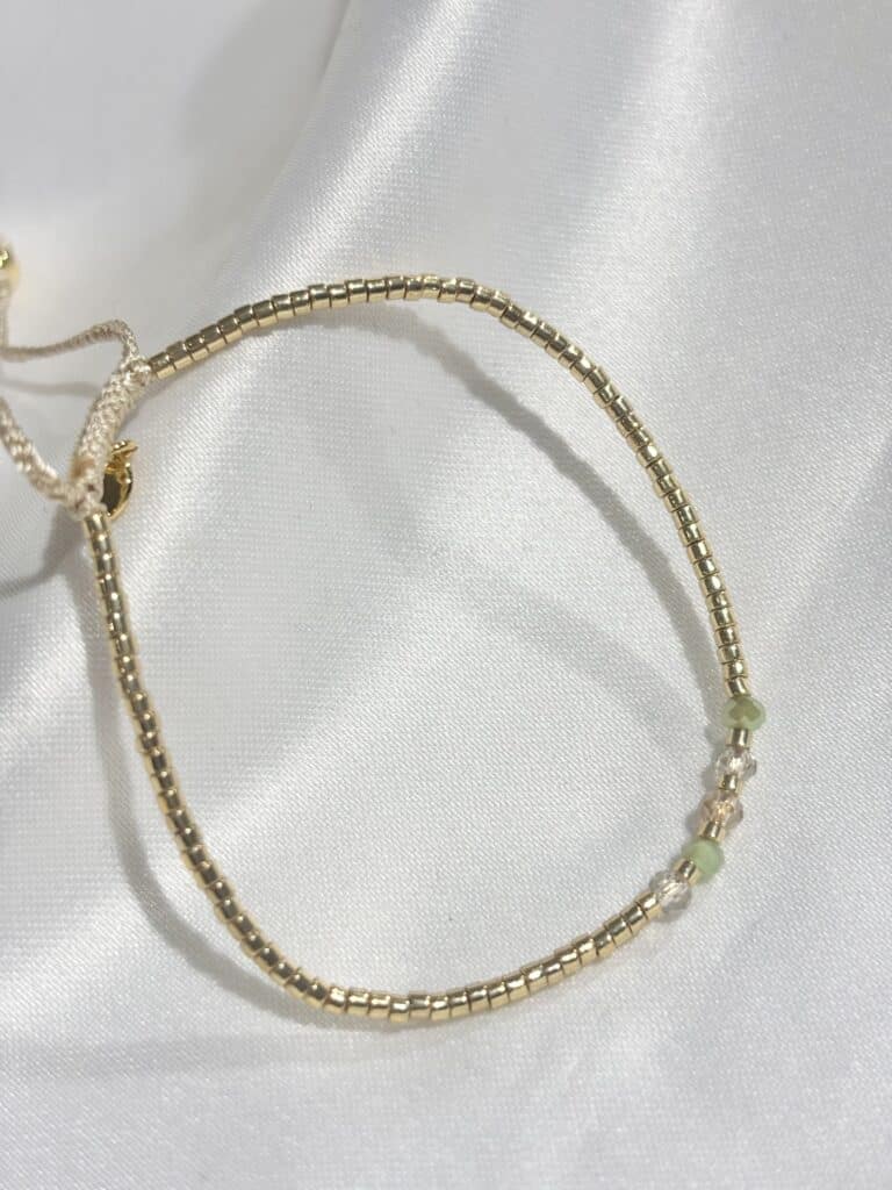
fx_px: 1787
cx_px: 446
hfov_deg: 28.0
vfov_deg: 36.8
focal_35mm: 52
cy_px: 595
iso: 32
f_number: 1.6
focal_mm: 5.96
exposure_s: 1/370
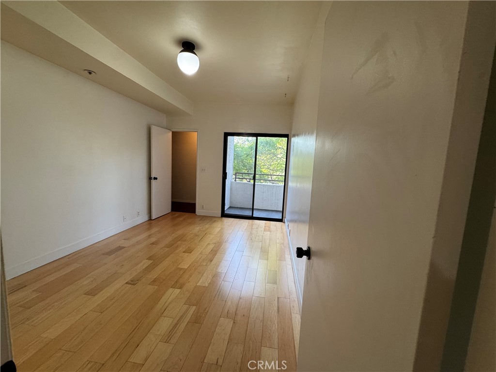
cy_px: 186
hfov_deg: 102.1
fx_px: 201
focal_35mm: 14
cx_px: 248
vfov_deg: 85.7
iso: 200
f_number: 2.2
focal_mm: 2.22
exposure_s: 1/120
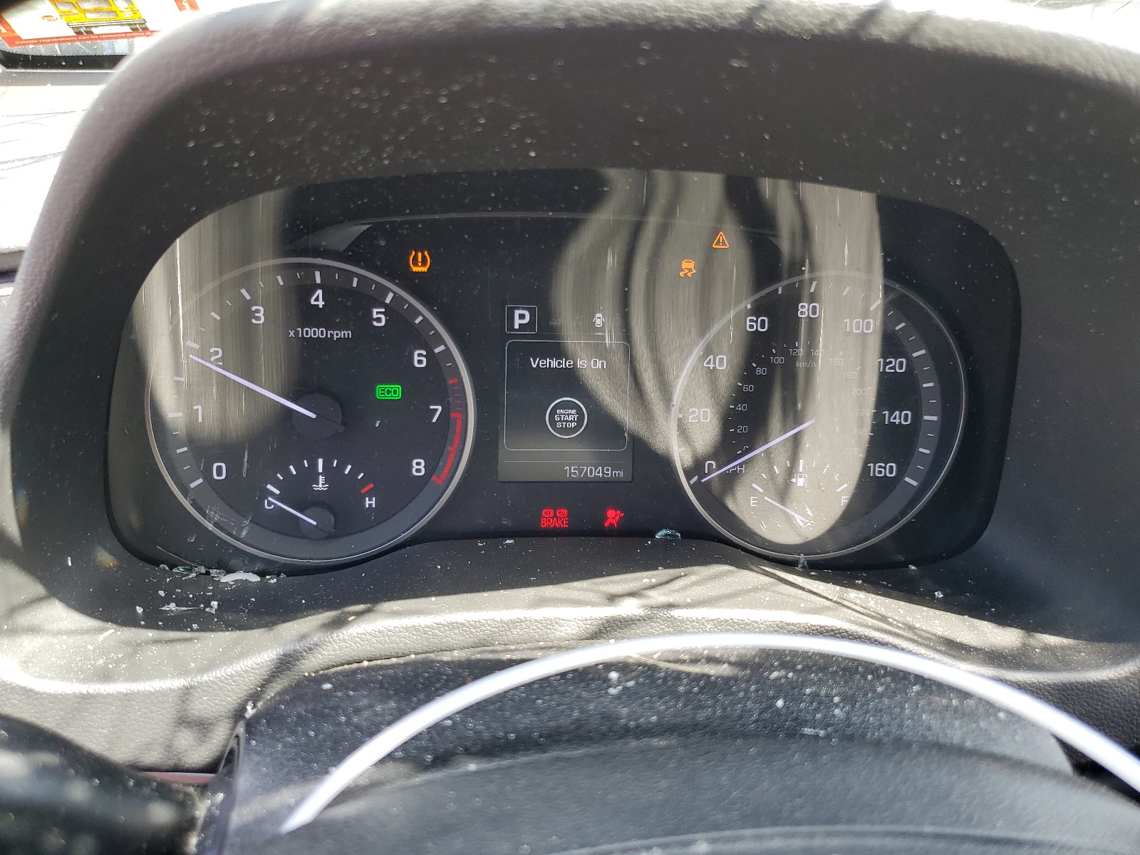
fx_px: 856
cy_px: 428
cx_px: 570
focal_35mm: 26
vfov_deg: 53.1
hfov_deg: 67.3
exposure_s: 1/100
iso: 50
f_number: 1.5
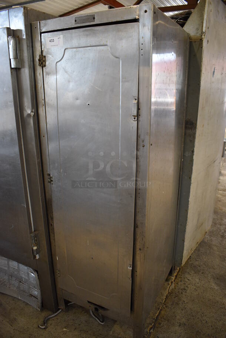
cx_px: 113
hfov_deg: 48.0
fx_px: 254
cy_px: 169
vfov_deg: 67.3
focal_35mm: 27
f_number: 3.5
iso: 1100
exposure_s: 1/125
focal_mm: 18
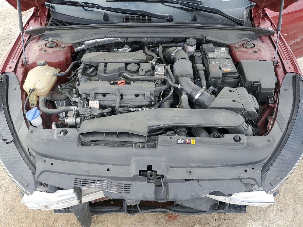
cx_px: 152
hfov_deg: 67.3
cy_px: 114
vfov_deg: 53.1
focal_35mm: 26
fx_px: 228
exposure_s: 1/135
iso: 50
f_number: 1.5
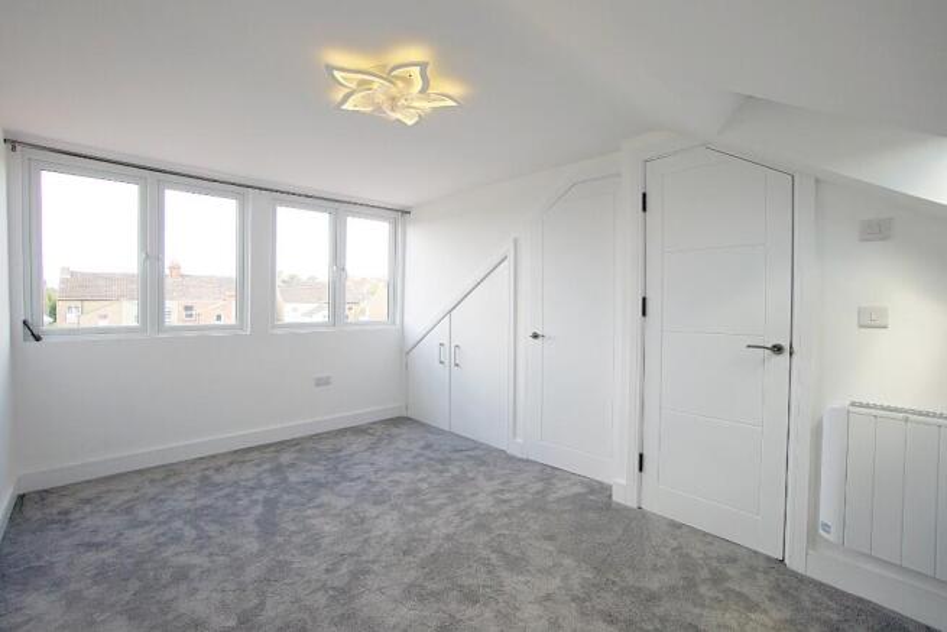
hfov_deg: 100.4
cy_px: 316
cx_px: 474
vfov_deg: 77.4
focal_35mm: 15
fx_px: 395
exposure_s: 1/160
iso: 125
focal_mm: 10
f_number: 4
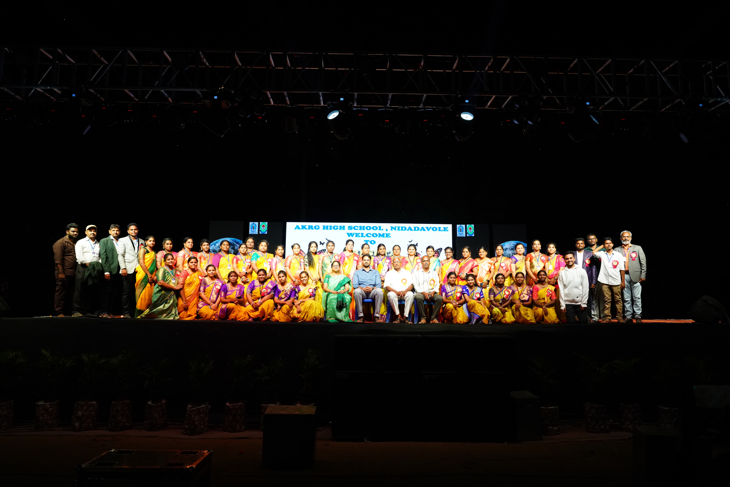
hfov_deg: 73.7
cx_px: 365
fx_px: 487
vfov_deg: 53.1
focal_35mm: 24
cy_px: 244
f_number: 8
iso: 2500
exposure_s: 1/200
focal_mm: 24
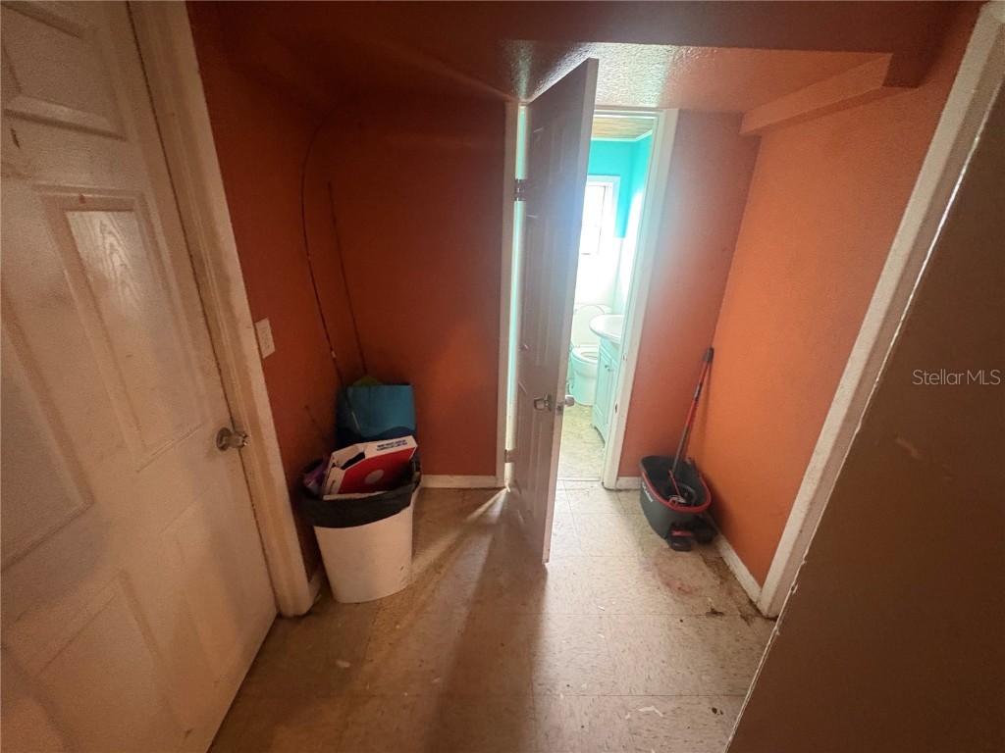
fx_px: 406
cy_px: 376
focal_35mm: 14
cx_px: 502
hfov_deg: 102.1
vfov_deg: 85.7
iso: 800
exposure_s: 1/60
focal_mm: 2.22
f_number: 2.2
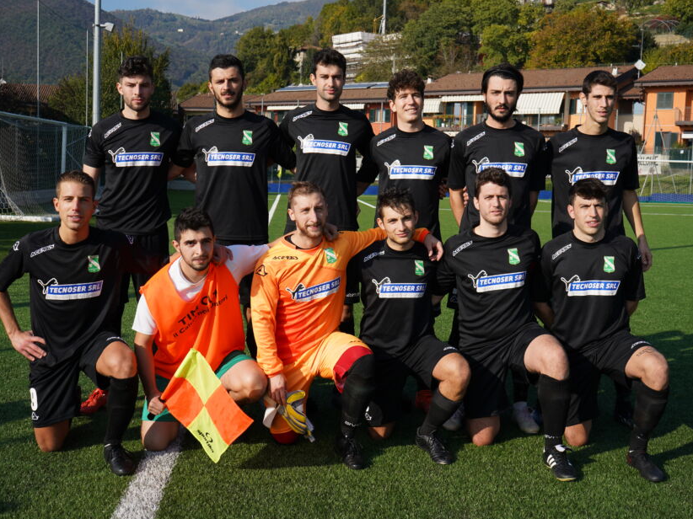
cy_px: 251
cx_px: 352
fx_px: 841
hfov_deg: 44.8
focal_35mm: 42
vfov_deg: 34.3
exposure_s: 1/250
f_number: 8
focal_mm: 37
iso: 100
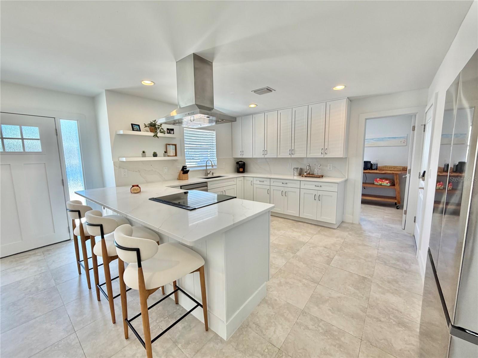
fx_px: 193
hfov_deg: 102.1
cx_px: 239
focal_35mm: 14
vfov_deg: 85.7
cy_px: 179
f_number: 2.2
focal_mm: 2.22
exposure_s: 1/120
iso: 160
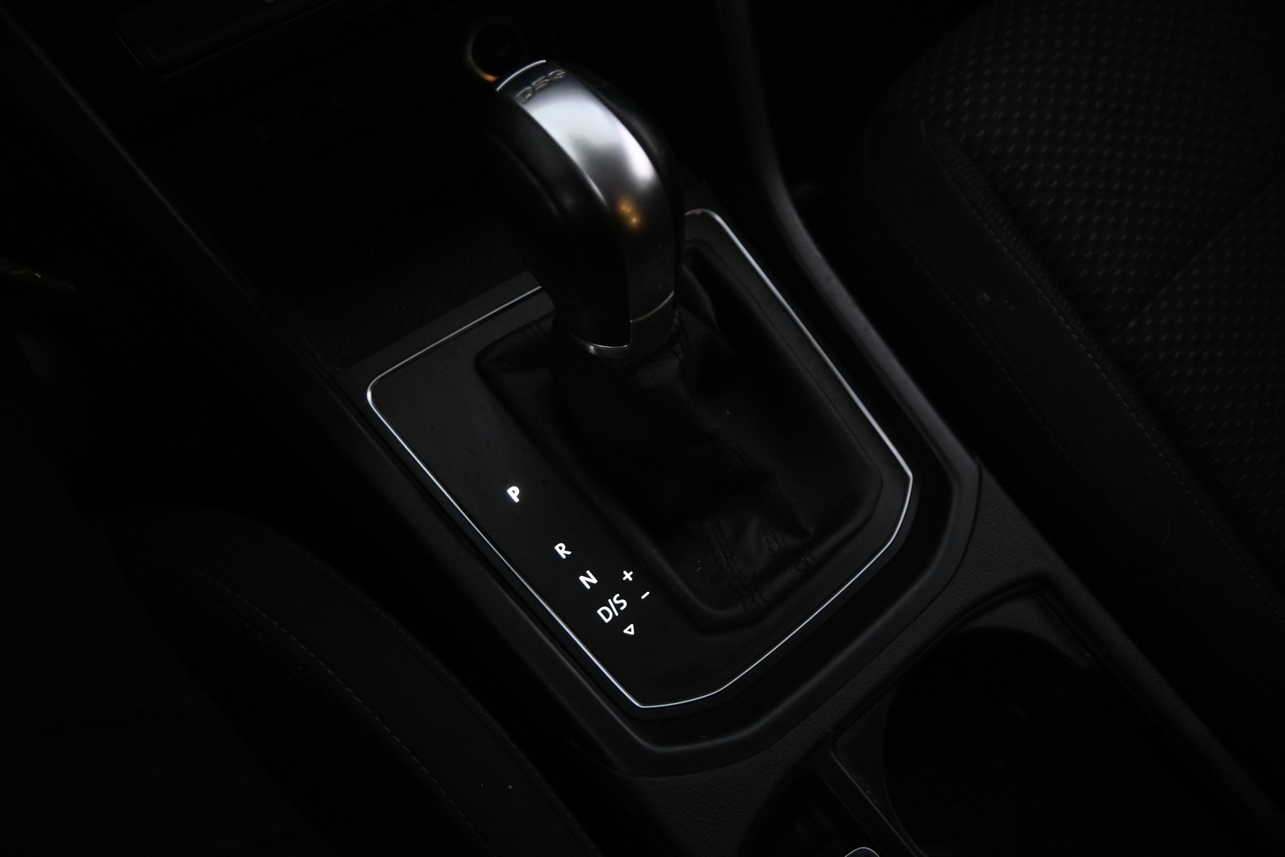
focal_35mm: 75
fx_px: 2677
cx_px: 642
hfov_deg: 27.0
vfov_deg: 18.2
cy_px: 428
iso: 3600
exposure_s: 1/80
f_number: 6.3
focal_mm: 50
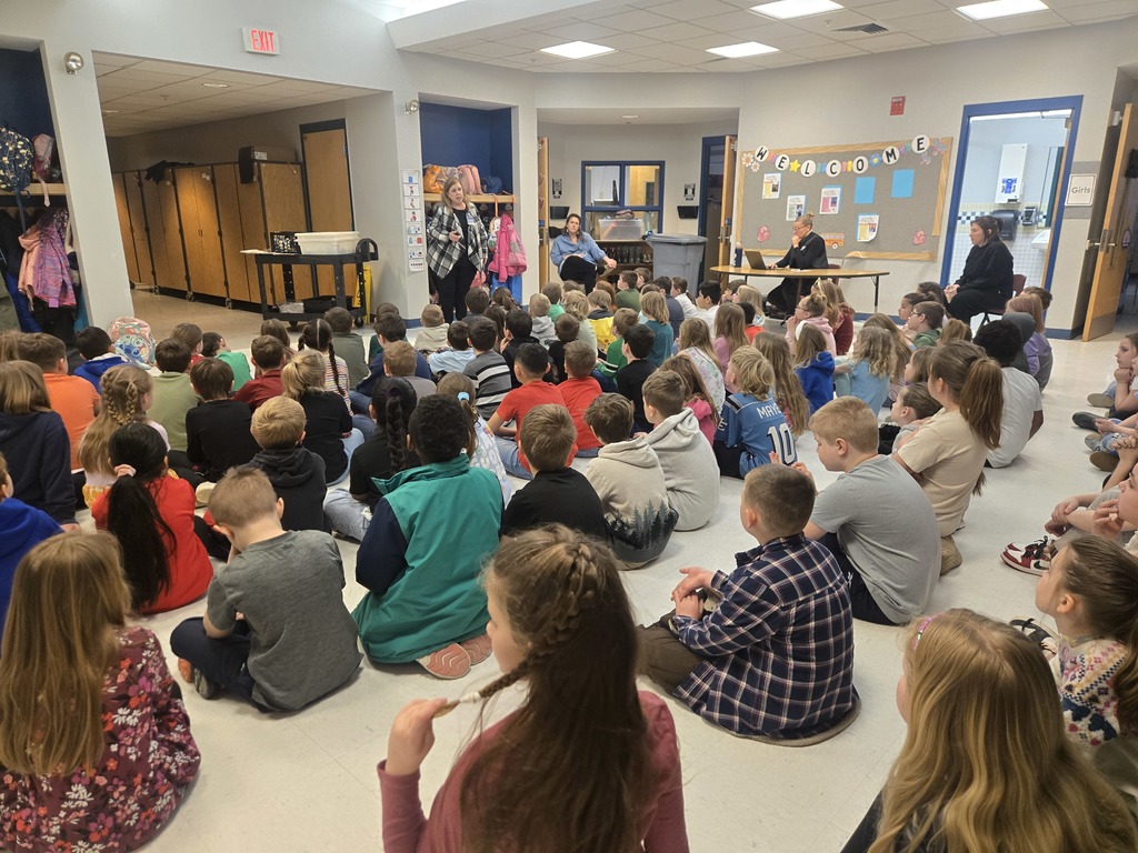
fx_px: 756
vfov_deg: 58.9
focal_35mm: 23
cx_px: 569
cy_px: 426
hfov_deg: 73.9
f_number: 1.8
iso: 400
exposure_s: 1/120
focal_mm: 5.4
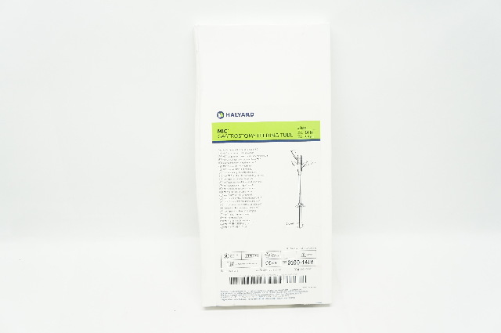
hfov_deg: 45.0
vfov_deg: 30.8
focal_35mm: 44
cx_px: 250
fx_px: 605
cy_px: 166
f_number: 5.6
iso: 800
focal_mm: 29
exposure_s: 1/125
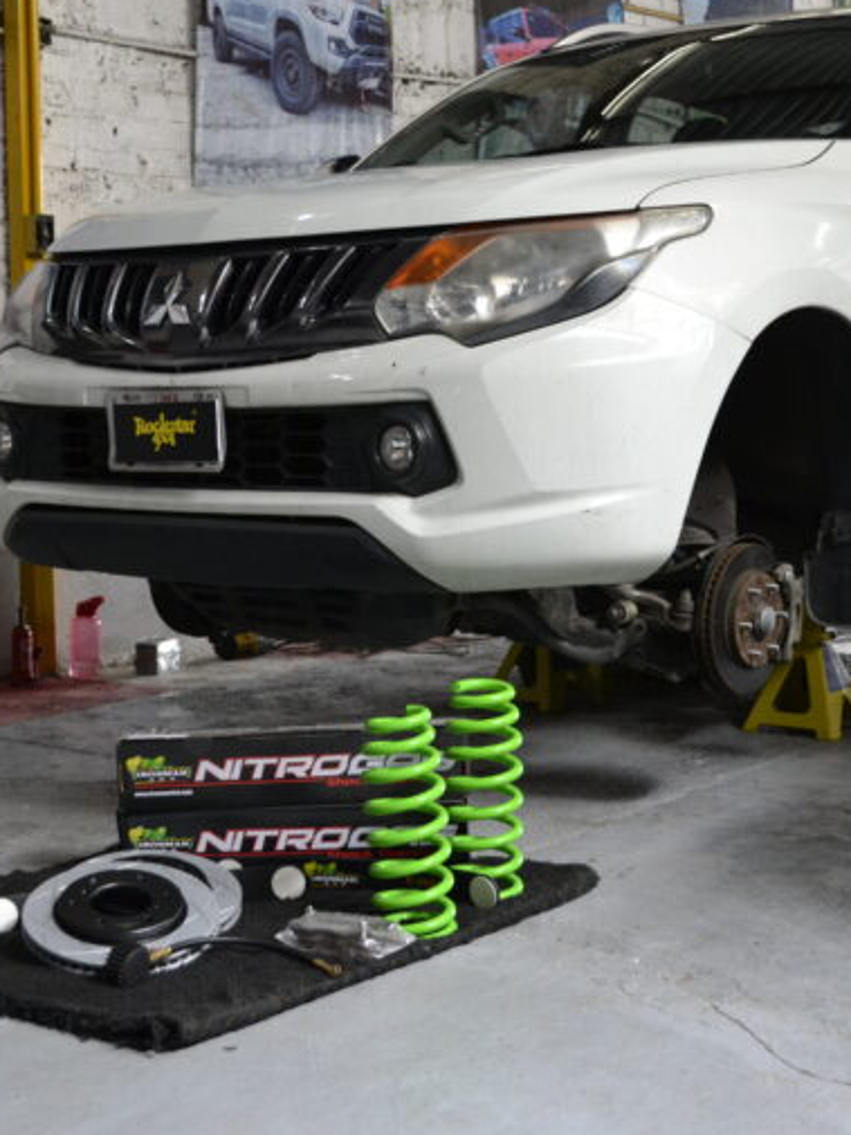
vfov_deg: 33.8
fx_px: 1868
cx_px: 442
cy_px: 564
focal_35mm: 57
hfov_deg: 25.7
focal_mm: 26
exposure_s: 1/60
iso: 1250
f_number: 4.2
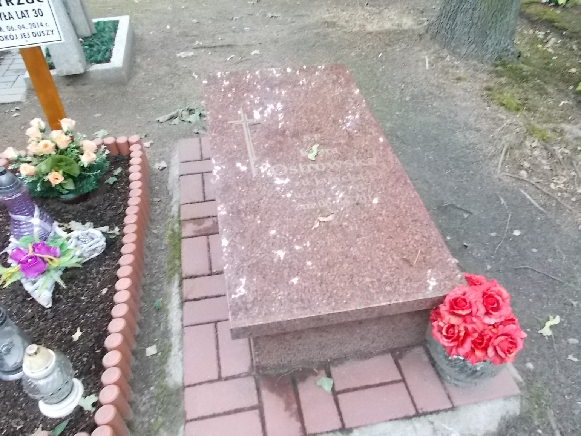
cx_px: 298
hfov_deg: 65.3
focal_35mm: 27
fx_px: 453
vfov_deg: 51.4
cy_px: 215
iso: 400
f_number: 3.2
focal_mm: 4.6
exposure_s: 1/60
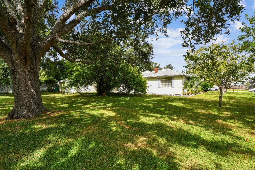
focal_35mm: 15
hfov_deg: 100.4
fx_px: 106
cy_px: 85
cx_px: 128
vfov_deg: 77.3
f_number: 7.1
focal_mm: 10
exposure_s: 1/80
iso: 100
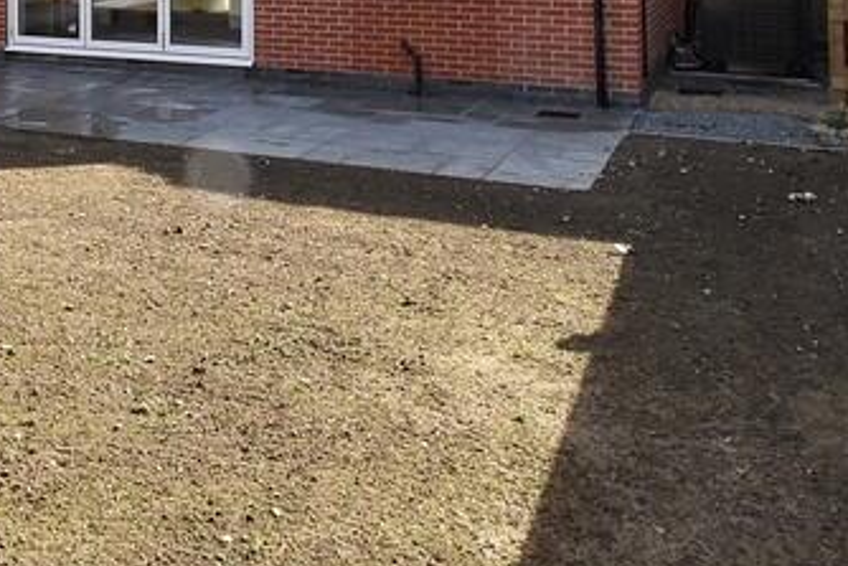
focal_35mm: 46
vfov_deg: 26.0
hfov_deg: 38.1
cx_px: 5
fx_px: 1084
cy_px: -118
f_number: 11
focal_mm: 10
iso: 800
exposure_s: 1/500
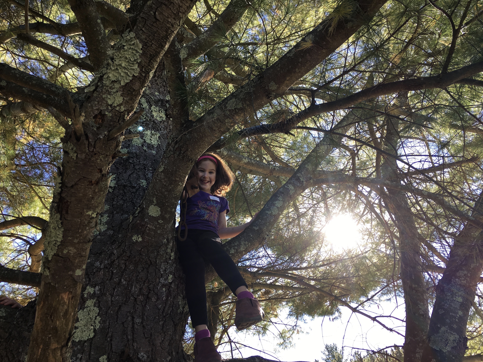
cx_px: 242
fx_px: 405
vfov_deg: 48.2
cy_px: 181
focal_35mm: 29
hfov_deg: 61.7
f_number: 2.2
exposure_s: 1/184
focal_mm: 4.15
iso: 25
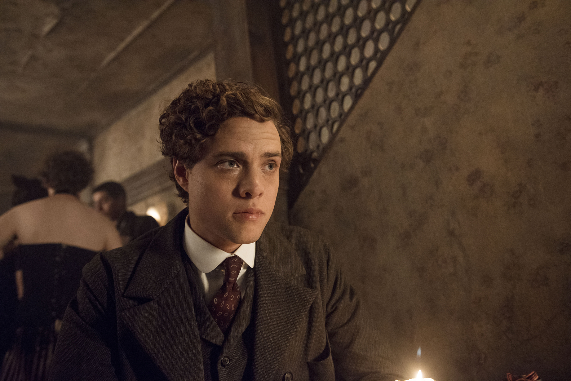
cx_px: 286
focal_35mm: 32
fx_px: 508
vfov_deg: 41.1
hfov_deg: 58.7
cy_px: 190
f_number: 3.2
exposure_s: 1/100
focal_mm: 32
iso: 4000
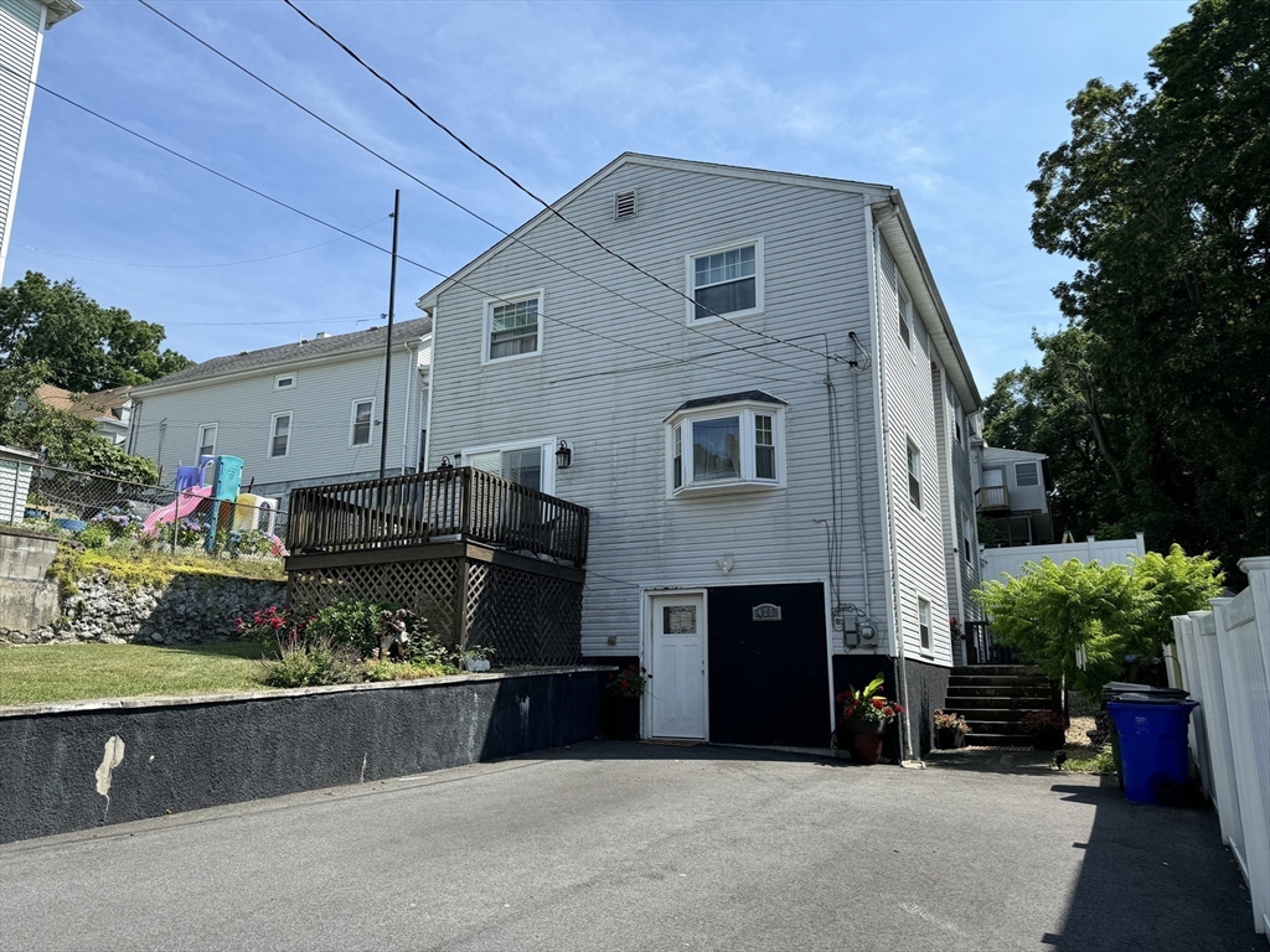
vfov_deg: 56.8
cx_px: 635
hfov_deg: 71.6
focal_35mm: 24
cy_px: 476
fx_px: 881
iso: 80
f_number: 1.78
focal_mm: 6.76
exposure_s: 1/3597
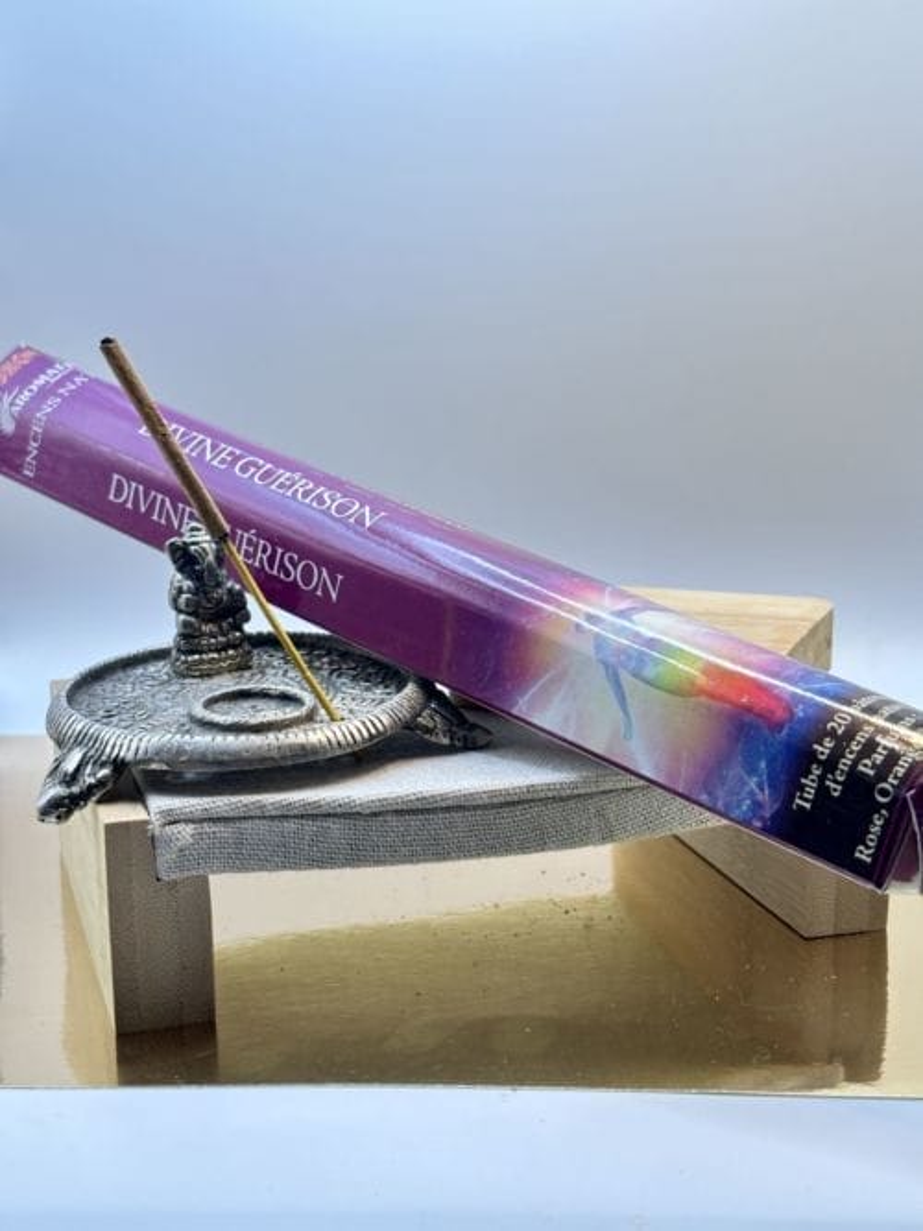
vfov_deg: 36.8
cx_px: 462
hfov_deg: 28.0
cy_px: 616
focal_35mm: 52
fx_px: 1849
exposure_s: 1/50
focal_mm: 5.96
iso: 100
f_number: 1.6
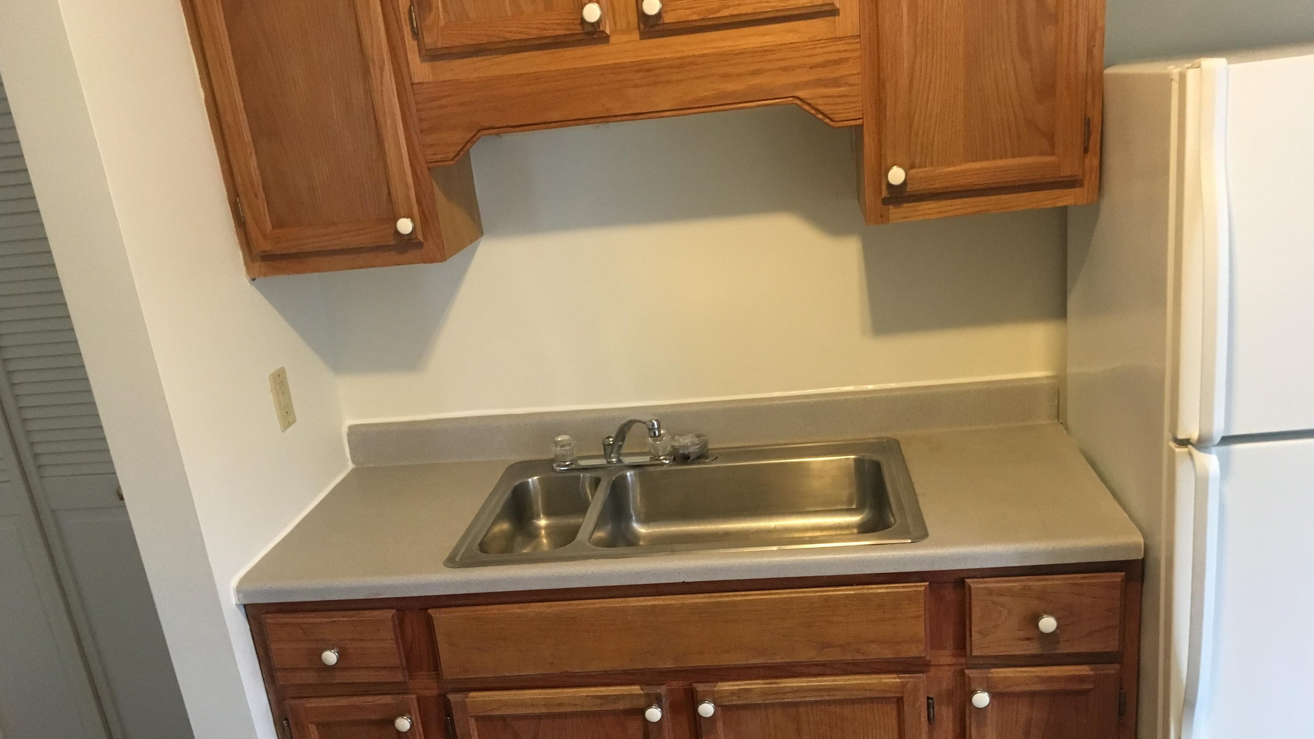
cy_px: 483
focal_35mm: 32
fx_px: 1115
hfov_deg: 61.0
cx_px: 649
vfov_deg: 36.4
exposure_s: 1/30
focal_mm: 4.15
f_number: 2.2
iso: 200
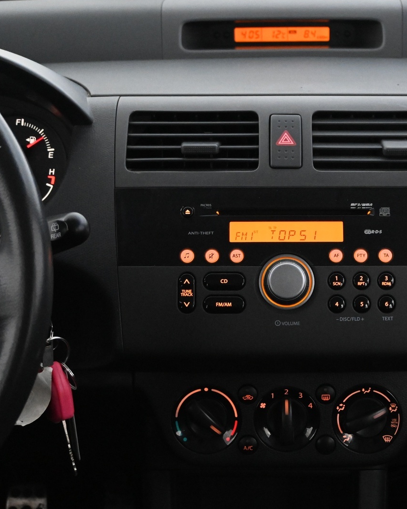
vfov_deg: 28.2
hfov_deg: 22.6
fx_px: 1015
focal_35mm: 67
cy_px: 253
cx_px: 283
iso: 5600
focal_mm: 31.5
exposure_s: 1/50
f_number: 5
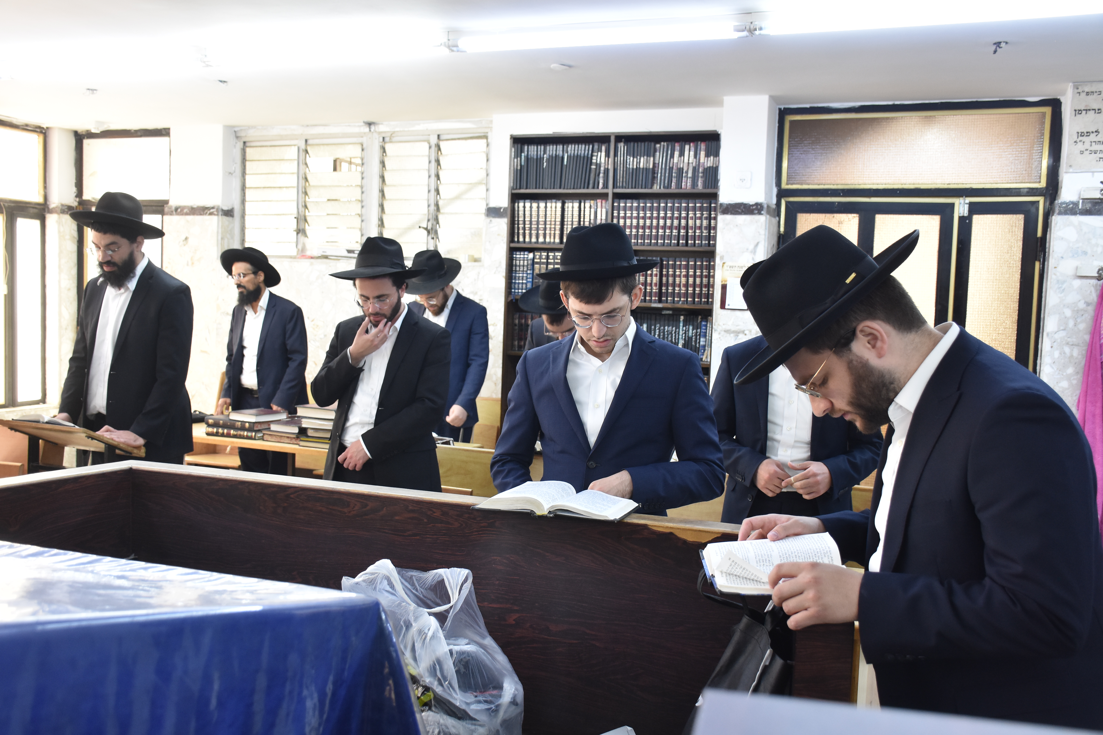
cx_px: 552
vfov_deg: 38.4
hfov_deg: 55.1
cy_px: 368
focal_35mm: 34
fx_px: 1057
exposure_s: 1/100
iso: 1000
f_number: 5.6
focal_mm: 23
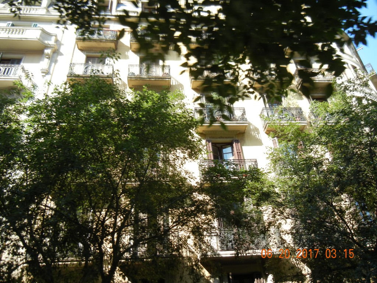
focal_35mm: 30
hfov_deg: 60.0
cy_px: 142
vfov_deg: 46.8
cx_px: 188
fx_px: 327
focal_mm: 5.4
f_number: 3.5
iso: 160
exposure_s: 1/260
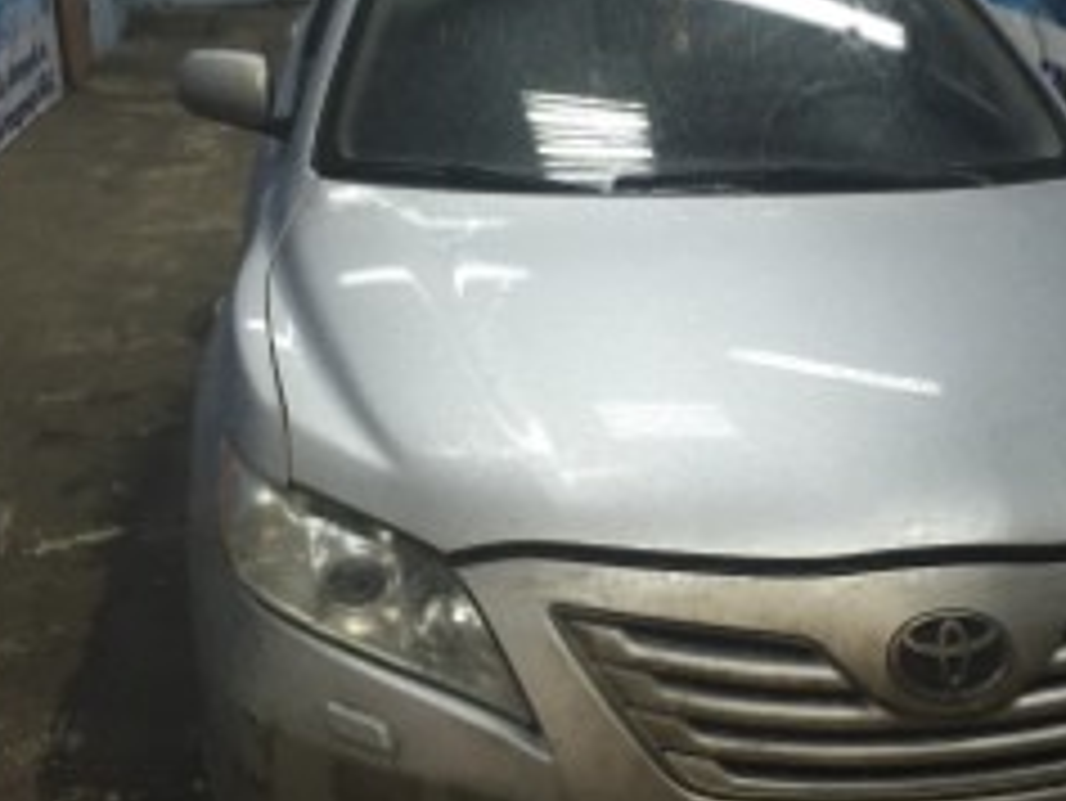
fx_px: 1510
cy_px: 360
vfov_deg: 29.7
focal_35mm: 49
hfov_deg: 38.6
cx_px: 688
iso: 80
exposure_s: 1/33
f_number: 2.2
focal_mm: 4.15
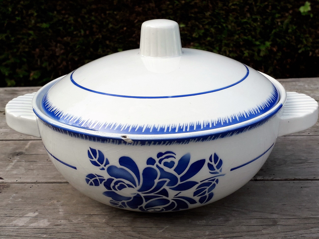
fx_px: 249
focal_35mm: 27
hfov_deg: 65.3
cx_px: 160
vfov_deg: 51.4
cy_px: 120
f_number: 1.9
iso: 40
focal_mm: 3.6
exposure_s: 1/729
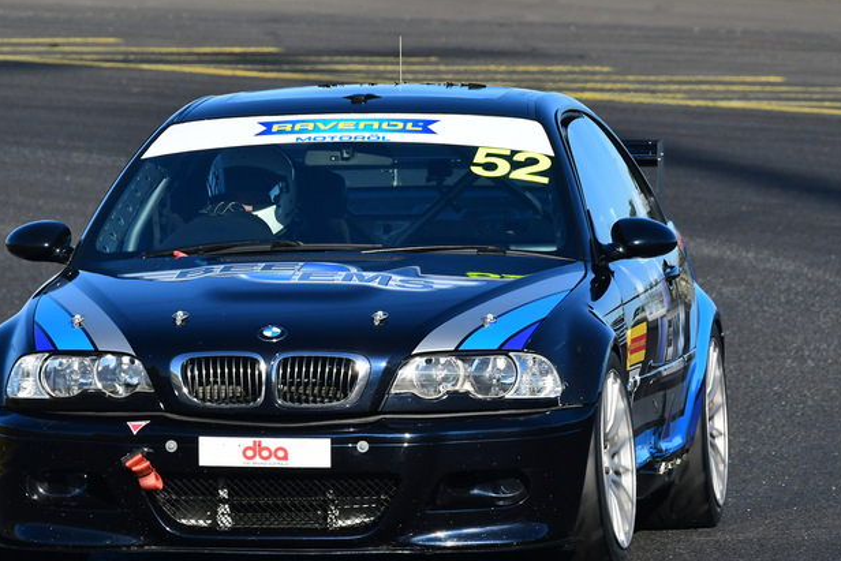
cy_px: 315
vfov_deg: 2.4
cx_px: 412
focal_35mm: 584
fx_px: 13645
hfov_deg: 3.5
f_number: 11
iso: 800
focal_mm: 300
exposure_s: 1/800
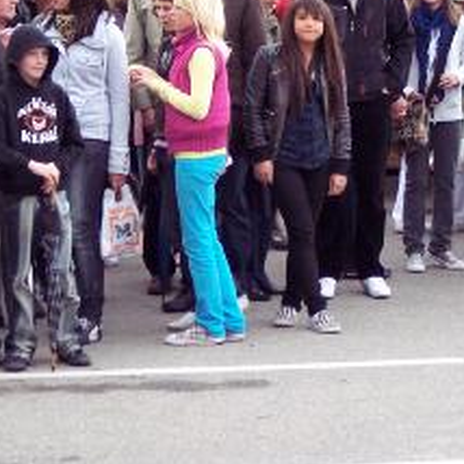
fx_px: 2851
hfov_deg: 9.3
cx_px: 282
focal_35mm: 188
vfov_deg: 9.3
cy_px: 129
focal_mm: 18.7
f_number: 4.1
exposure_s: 1/90
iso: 200
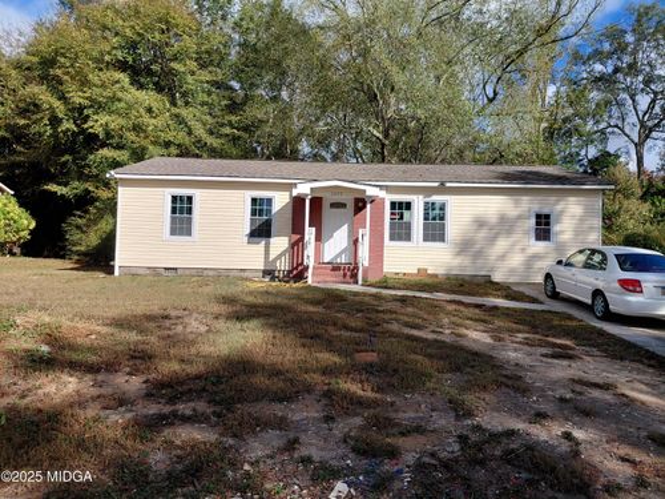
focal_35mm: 25
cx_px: 332
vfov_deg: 54.9
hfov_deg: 69.4
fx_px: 480
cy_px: 250
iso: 50
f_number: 1.8
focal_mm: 4.69
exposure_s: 1/3060
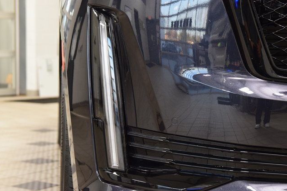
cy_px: 96
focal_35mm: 85
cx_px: 143
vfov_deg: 16.1
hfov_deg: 23.9
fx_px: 678
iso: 1600
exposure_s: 1/30
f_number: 6.3
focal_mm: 56
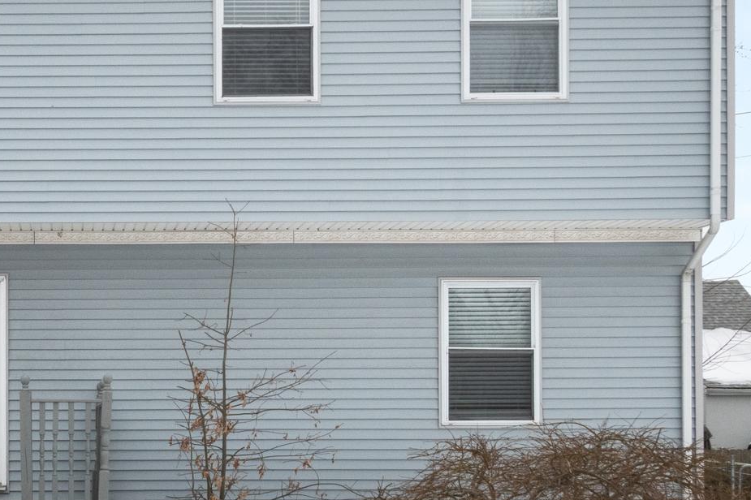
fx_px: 1316
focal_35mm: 63
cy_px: 229
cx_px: 42
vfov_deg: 21.5
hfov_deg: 30.1
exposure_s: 1/3
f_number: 20
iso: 1250
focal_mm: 19
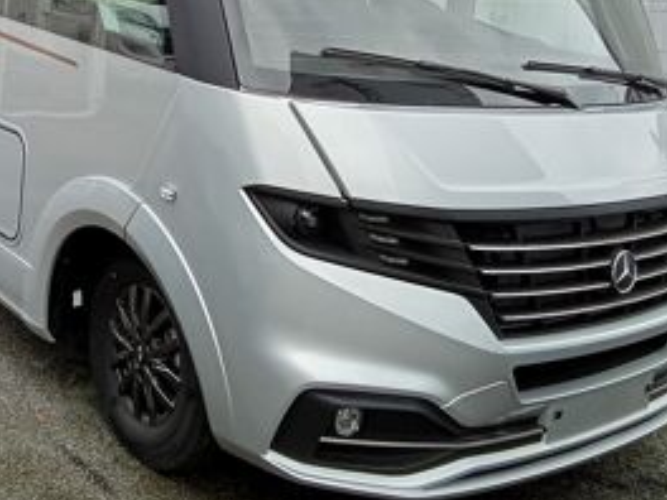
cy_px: 83
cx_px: 197
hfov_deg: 36.9
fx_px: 983
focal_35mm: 51
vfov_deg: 27.8
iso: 100
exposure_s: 1/186
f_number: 2
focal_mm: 2.78
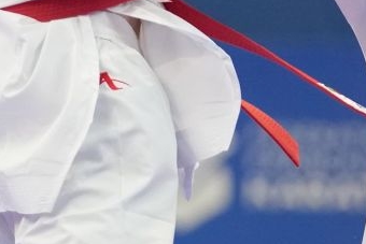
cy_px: 170
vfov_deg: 1.5
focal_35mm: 947
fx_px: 9631
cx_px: 192
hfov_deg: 2.2
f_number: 2.8
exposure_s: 1/1000
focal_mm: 179
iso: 3200
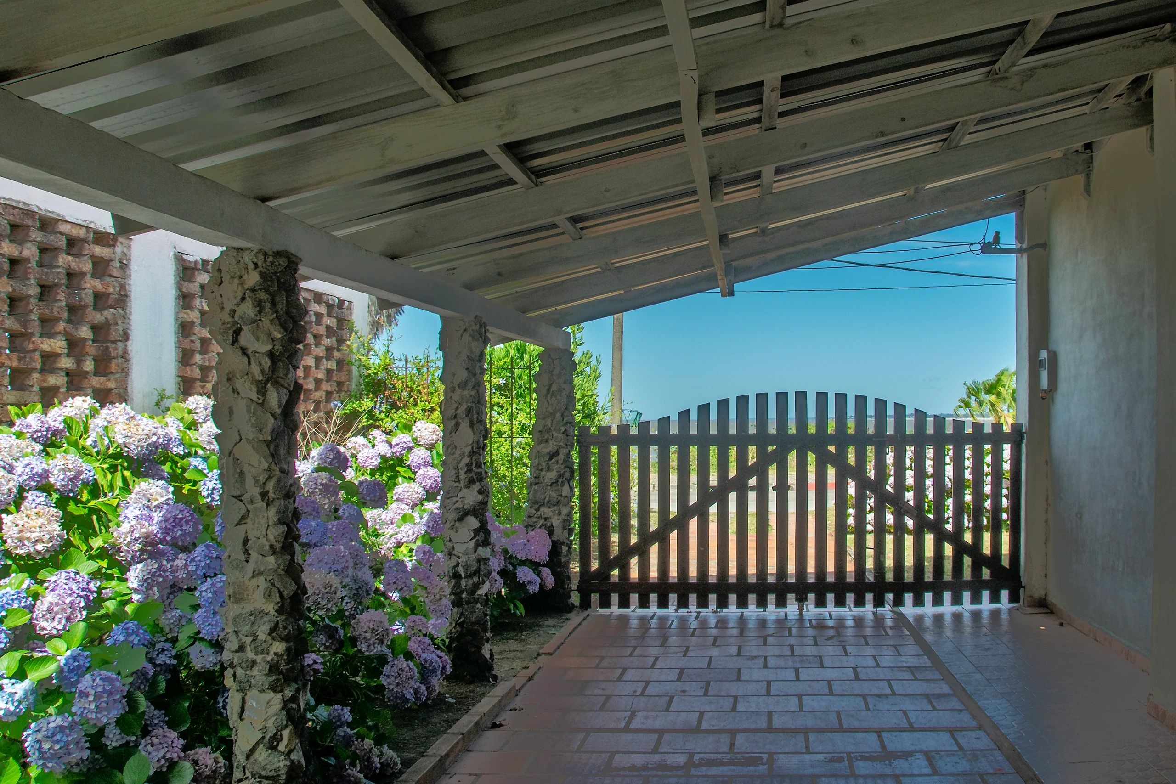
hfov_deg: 67.4
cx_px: 588
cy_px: 392
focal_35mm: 27
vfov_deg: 47.9
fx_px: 882
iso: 400
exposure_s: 1/500
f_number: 8
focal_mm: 18
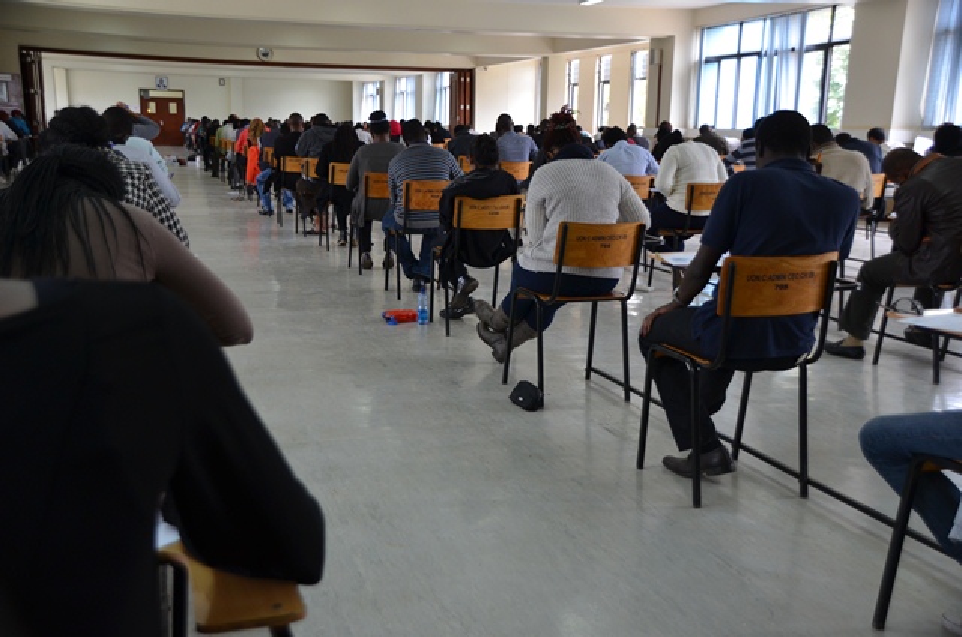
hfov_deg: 49.6
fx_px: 1040
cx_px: 481
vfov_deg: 34.1
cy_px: 318
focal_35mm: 39
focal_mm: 26
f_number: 4
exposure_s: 1/60
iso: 400
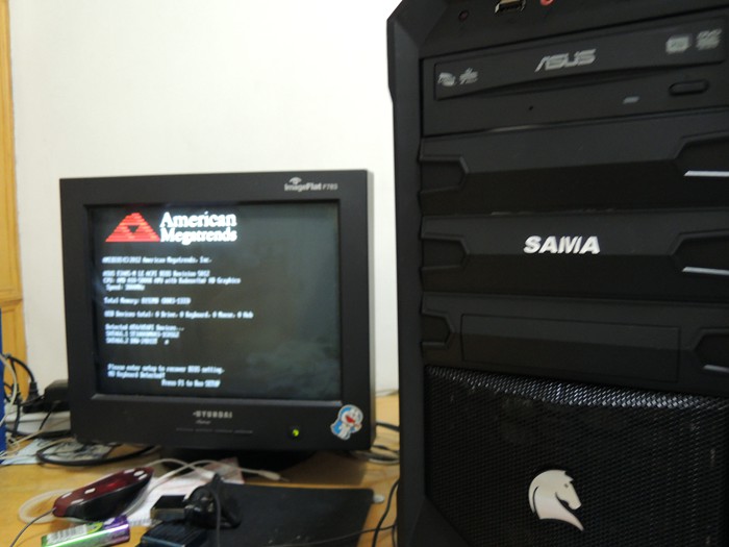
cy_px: 274
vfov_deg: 56.8
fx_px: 505
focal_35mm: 24
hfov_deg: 71.6
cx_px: 364
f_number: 1.8
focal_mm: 4.3
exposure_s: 1/8
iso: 400
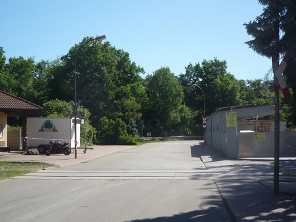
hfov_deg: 56.8
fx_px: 274
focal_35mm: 32
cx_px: 148
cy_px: 111
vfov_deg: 44.2
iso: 100
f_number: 5
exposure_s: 1/400
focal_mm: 5.2
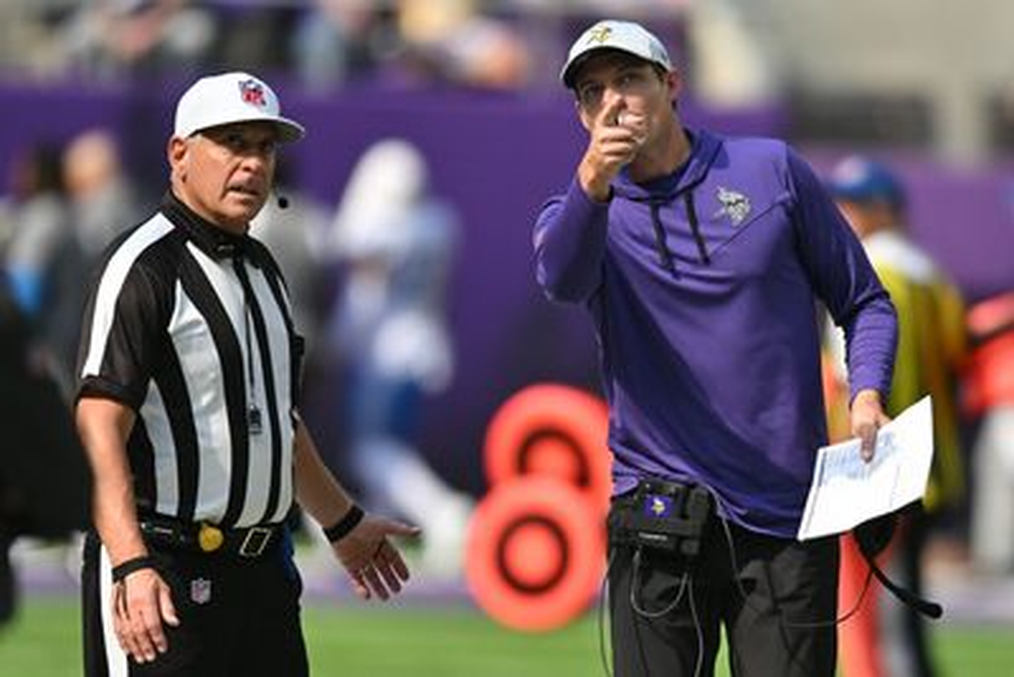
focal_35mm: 400
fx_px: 11270
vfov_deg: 3.4
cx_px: 507
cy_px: 338
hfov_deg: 5.2
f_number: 2.8
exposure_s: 1/2000
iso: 320
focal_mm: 400
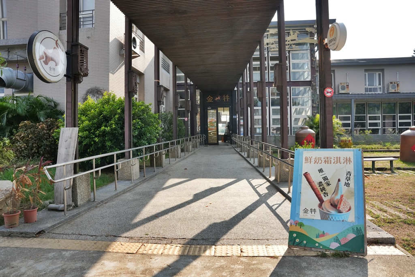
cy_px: 138
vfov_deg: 53.1
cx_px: 208
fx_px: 277
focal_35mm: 24
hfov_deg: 73.7
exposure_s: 1/2000
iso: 2500
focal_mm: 24
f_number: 8
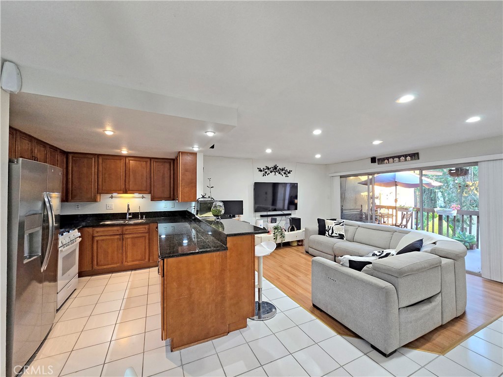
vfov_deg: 89.9
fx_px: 189
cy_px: 188
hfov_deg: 106.2
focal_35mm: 13
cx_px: 252
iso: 250
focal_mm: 2.2
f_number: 2.2
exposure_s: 1/60
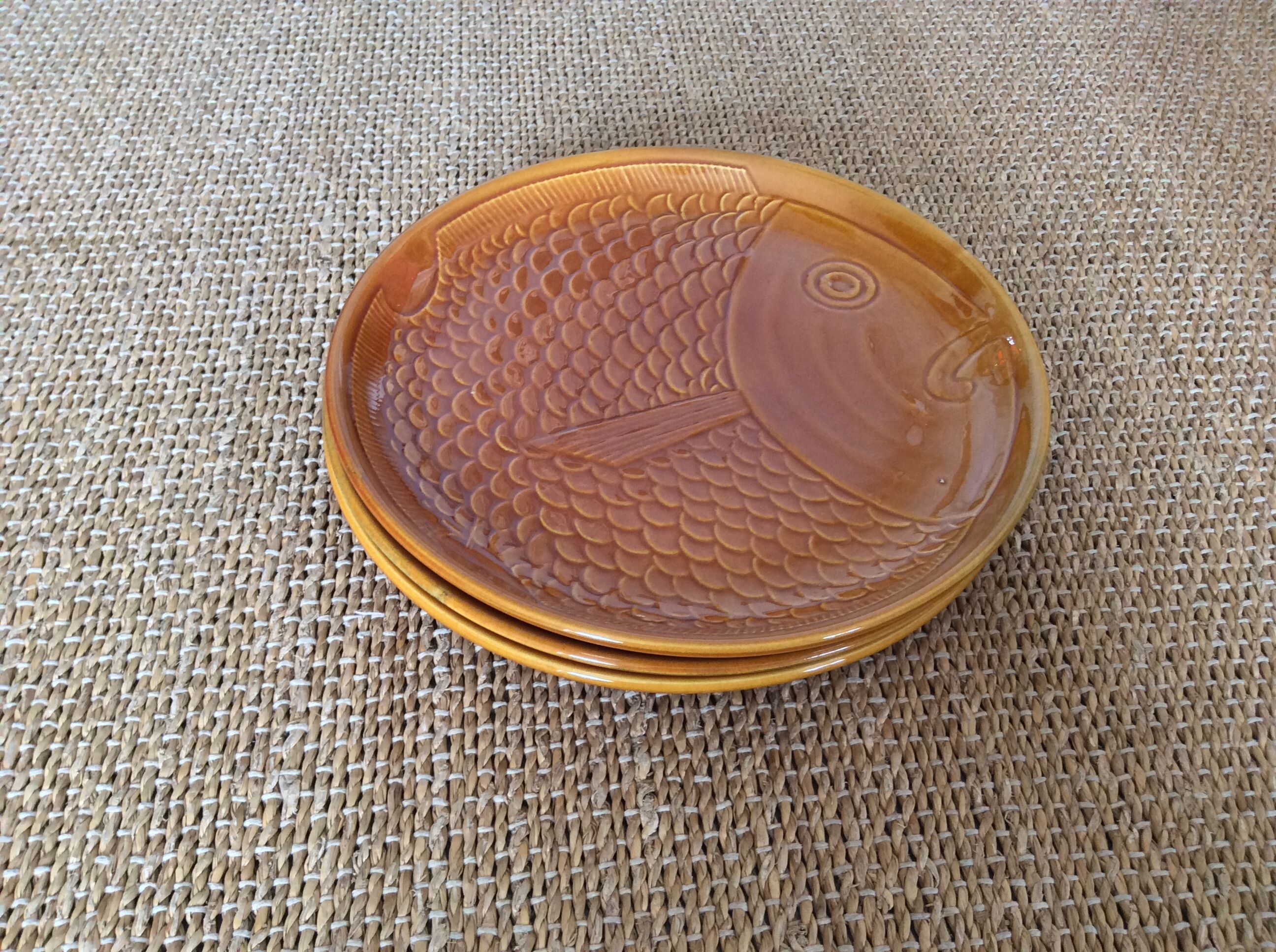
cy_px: 476
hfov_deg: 56.9
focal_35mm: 32
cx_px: 638
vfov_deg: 44.1
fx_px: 1178
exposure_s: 1/25
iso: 100
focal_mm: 3.3
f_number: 2.4
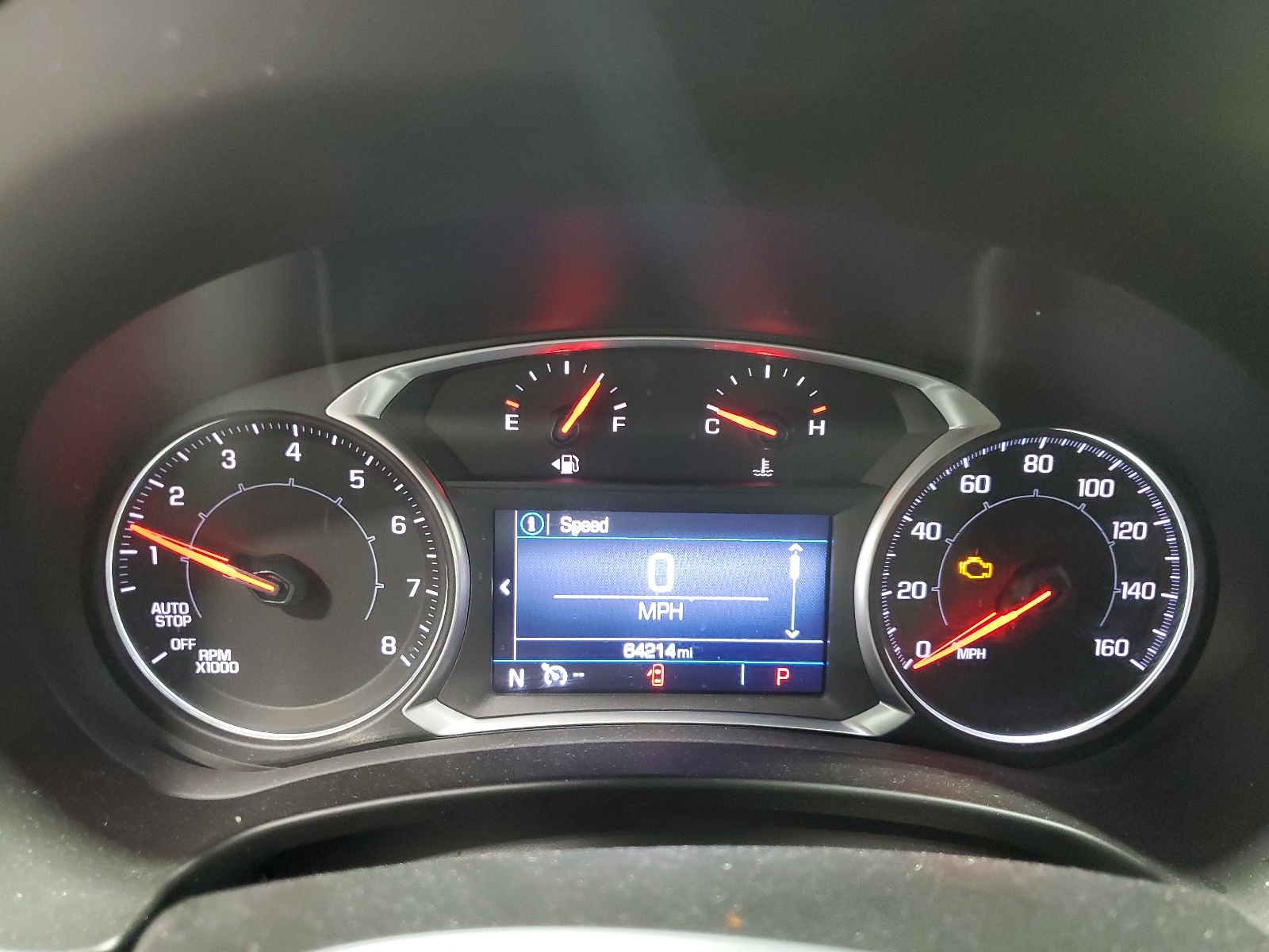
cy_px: 476
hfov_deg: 67.3
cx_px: 634
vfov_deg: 53.1
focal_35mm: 26
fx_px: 953
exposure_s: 1/30
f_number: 1.5
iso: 308
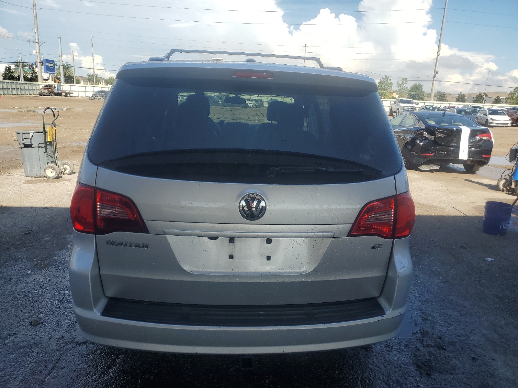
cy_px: 194
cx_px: 259
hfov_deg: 67.3
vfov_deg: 53.1
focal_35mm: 26
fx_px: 389
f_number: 1.5
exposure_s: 1/2500
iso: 50
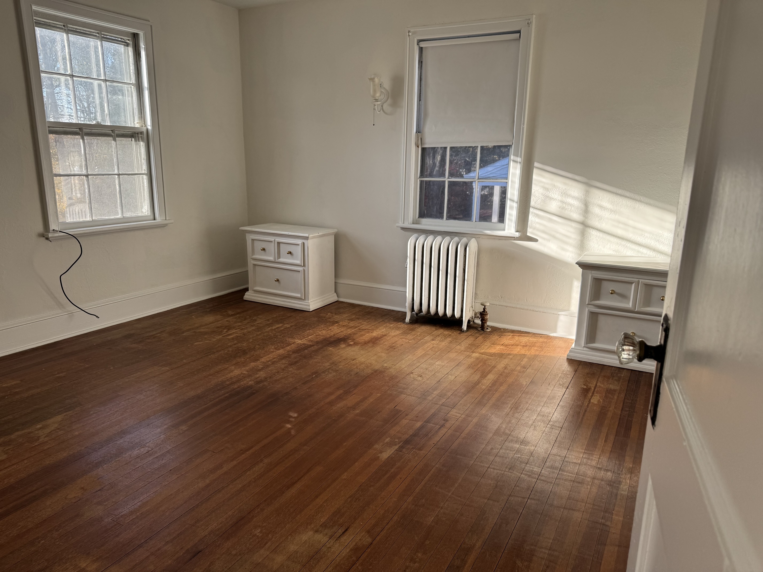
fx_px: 529
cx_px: 382
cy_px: 286
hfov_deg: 71.6
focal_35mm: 24
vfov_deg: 56.8
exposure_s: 1/477
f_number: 1.78
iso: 80
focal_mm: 6.76
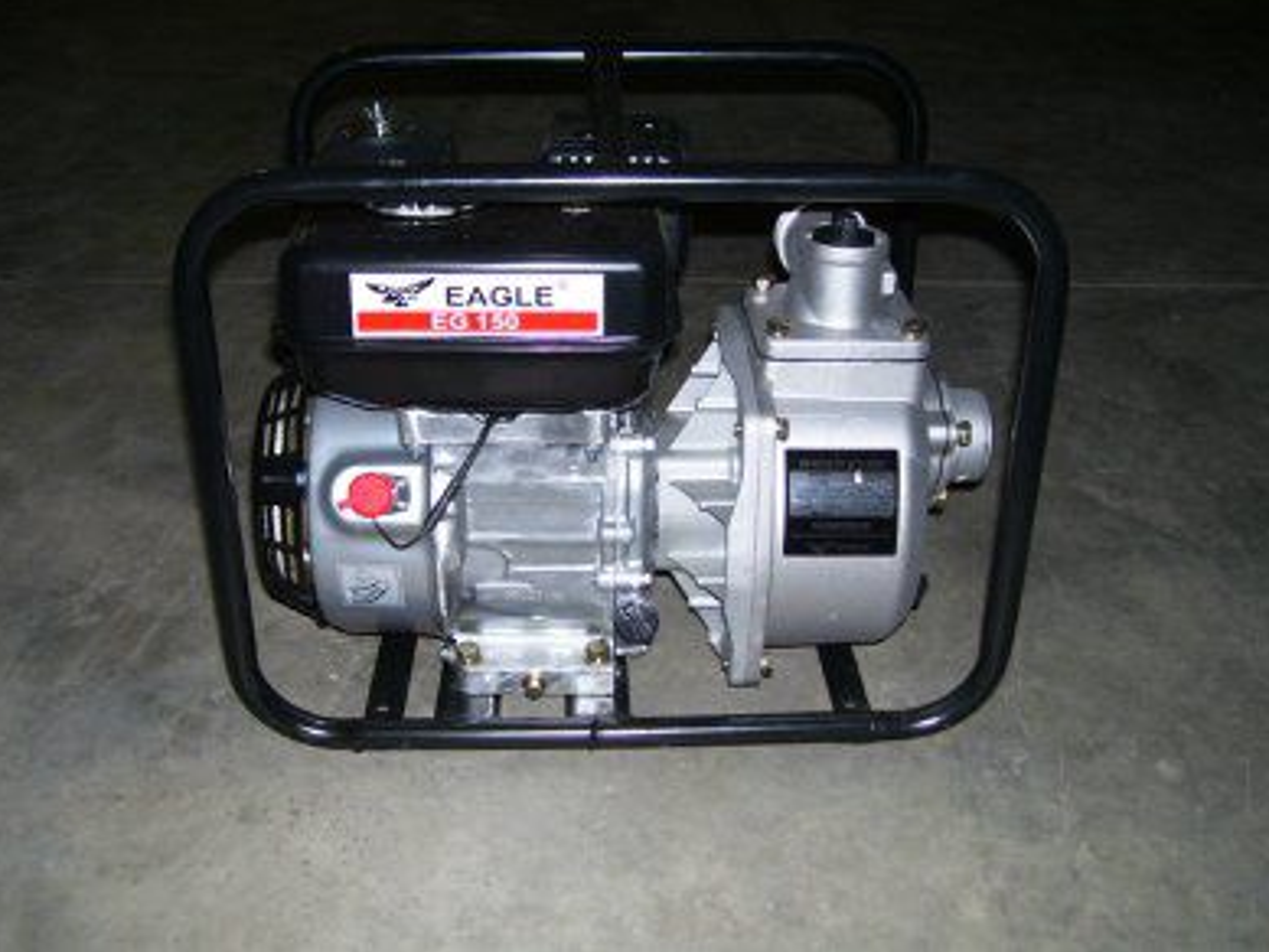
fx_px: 1393
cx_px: 633
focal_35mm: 38
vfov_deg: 37.7
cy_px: 466
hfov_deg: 49.0
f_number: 2.7
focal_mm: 6
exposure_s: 1/60
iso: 80
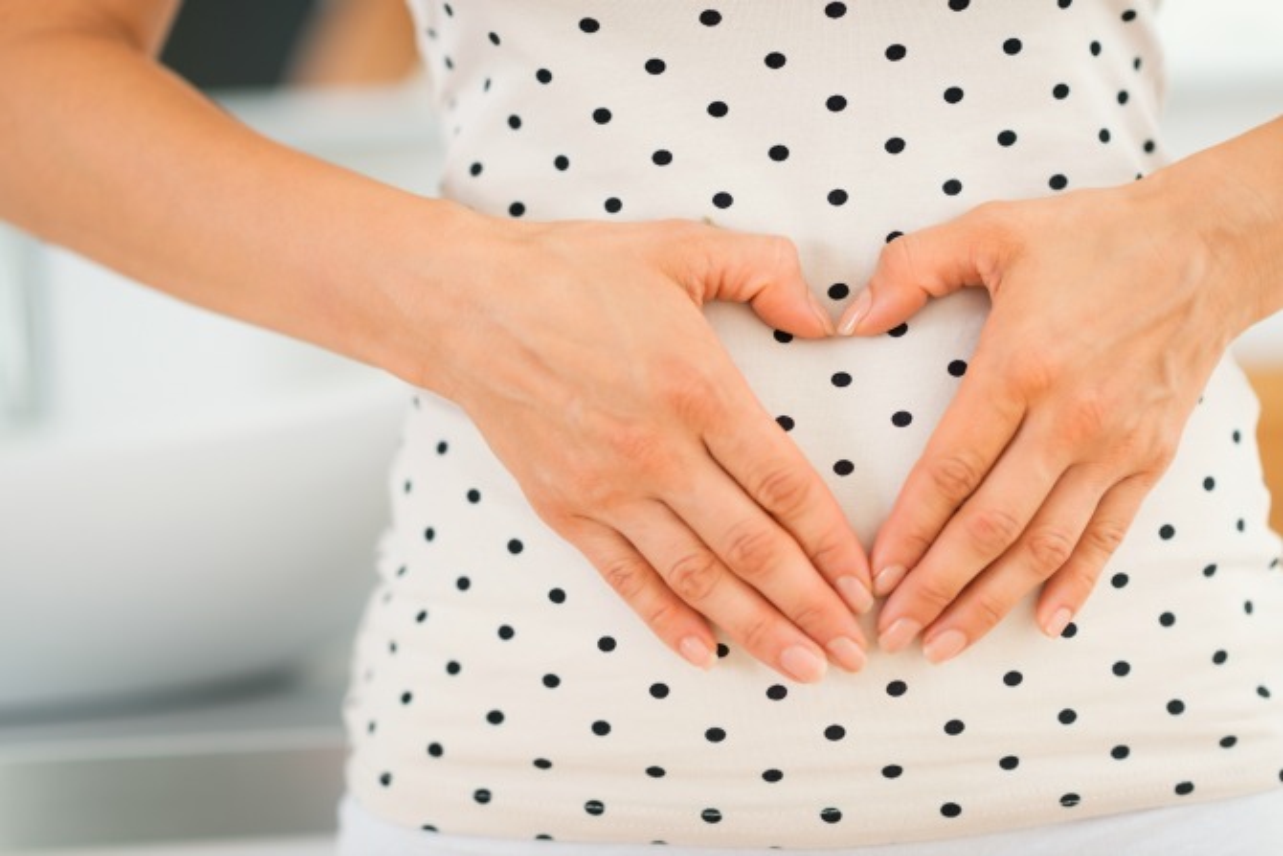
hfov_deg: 23.9
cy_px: 428
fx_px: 3030
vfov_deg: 16.1
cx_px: 642
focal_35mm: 85
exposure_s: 1/125
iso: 100
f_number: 2
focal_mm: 85
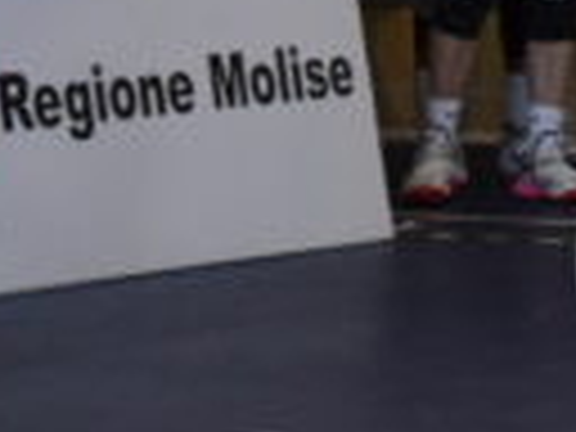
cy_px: -428
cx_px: 1368
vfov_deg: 3.6
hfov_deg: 4.7
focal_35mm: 407
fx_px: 6772
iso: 2800
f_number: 5
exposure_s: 1/500
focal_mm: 52
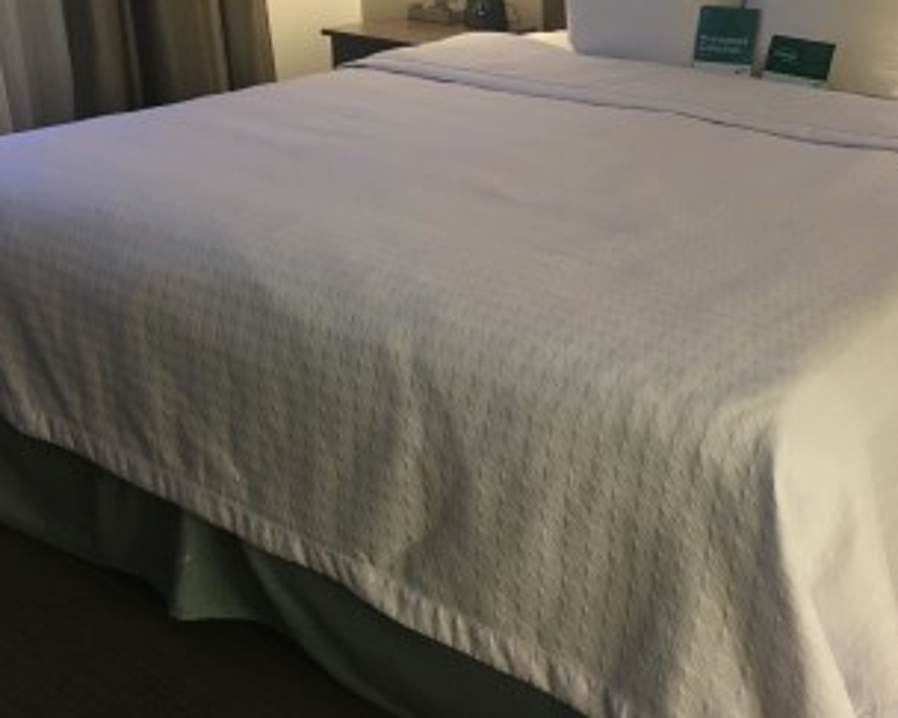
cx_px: 569
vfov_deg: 31.2
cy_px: 248
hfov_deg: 38.5
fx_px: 1275
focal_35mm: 48
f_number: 2.2
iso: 100
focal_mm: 4.15
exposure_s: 1/30
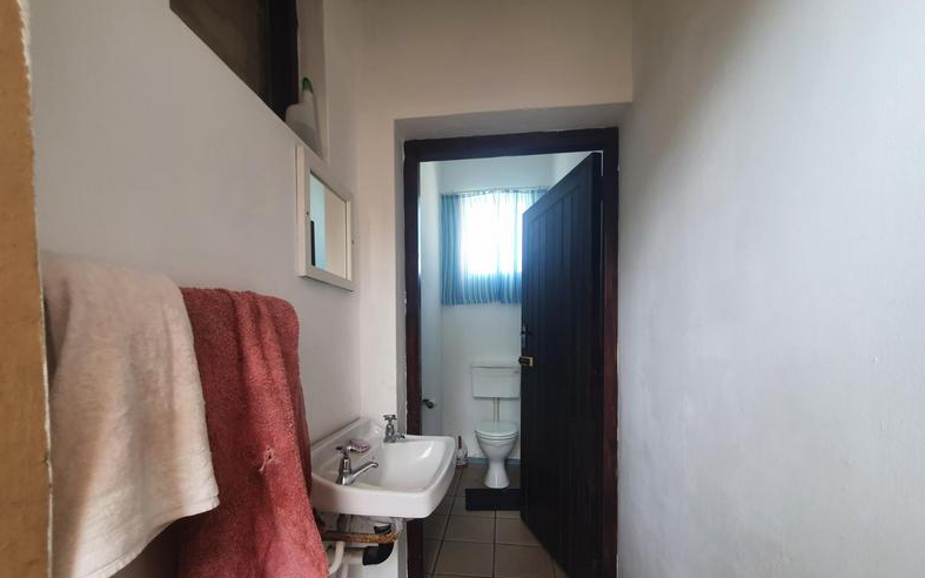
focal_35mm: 14
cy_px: 341
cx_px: 463
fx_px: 353
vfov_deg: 77.9
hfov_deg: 105.3
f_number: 2.2
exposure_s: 1/50
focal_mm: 1.8
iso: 80
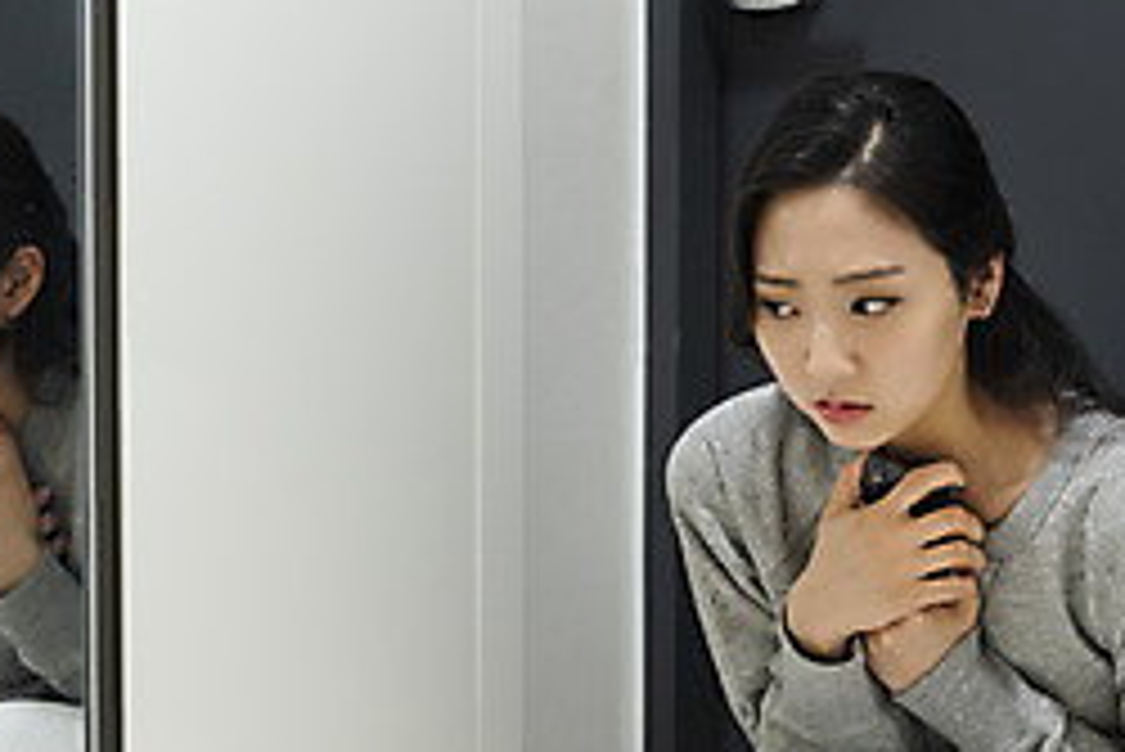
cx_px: 560
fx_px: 3596
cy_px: 482
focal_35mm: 115
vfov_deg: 11.9
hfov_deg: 17.8
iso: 1600
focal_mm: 48
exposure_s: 1/80
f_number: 2.8
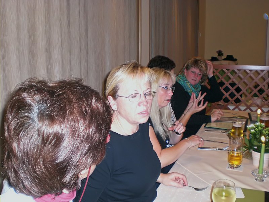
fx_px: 295
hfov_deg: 49.0
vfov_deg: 37.7
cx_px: 134
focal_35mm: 38
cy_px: 101
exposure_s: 1/60
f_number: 3.1
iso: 200
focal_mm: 6.3
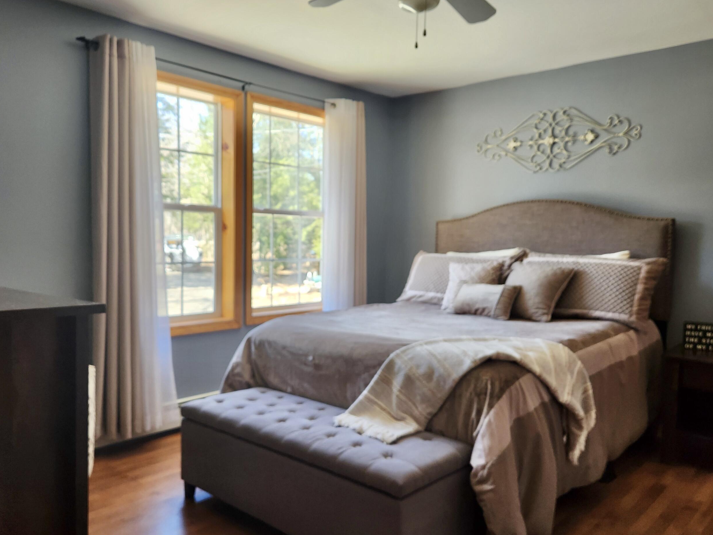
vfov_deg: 49.7
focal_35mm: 28
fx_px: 577
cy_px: 282
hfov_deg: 63.4
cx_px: 340
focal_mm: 5.4
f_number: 1.8
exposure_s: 1/120
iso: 160
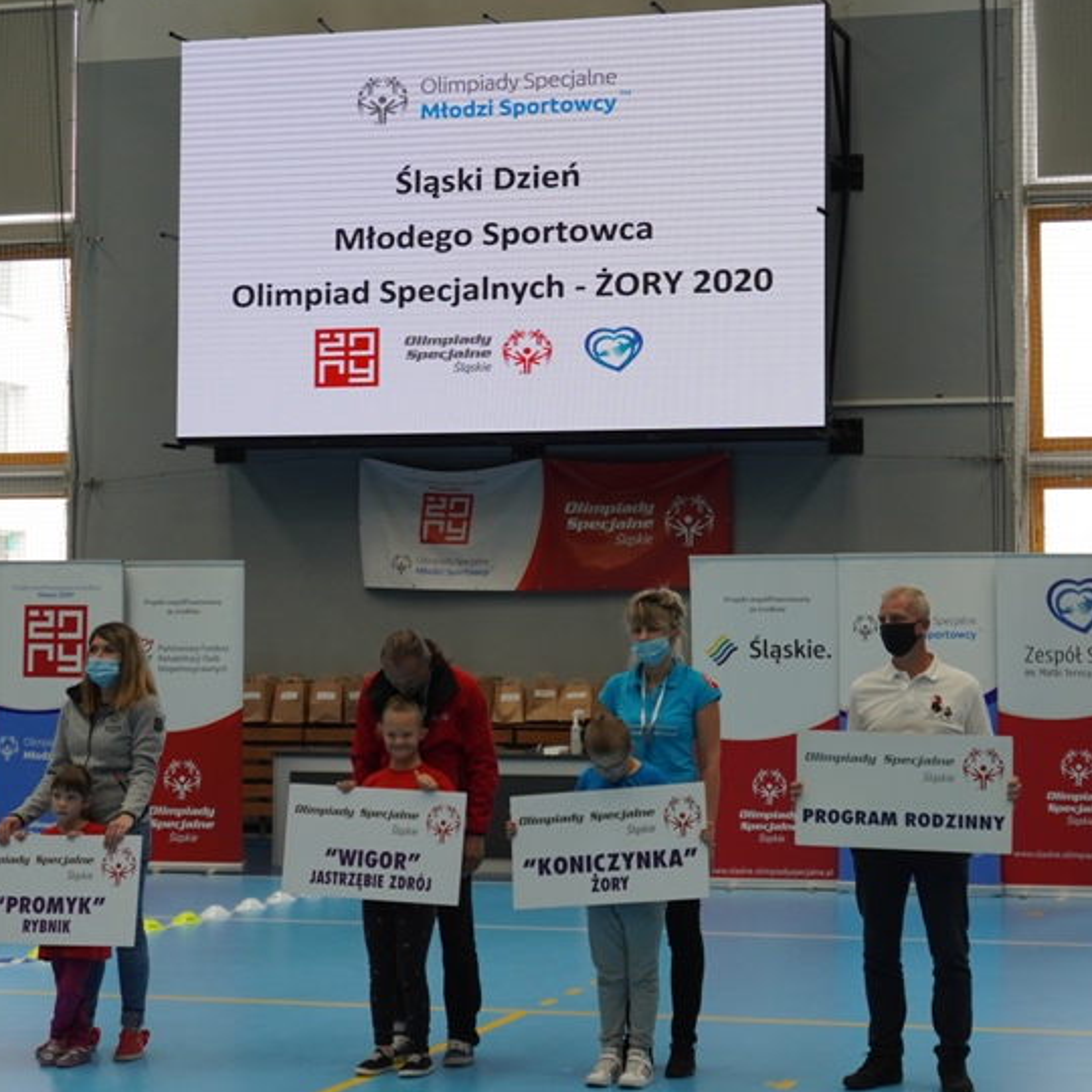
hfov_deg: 34.4
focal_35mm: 49
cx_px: 325
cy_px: 548
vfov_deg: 34.9
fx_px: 1736
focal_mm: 25
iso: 400
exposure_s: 1/160
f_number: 4.5
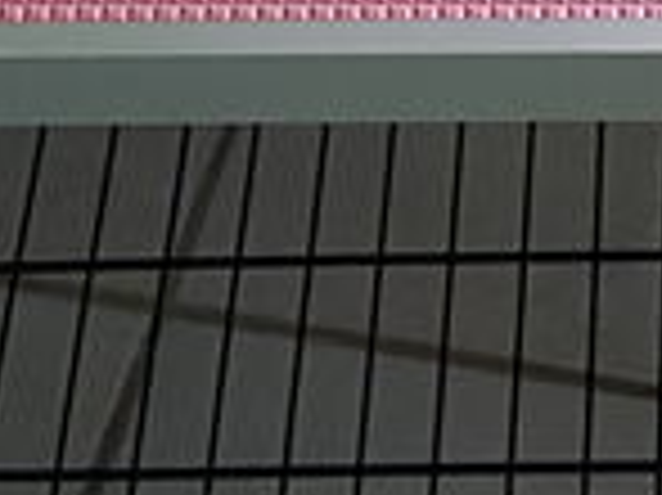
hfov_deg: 10.9
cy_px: -446
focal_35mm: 177
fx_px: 3382
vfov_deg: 8.0
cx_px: 878
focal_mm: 4.3
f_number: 1.7
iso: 200
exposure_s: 1/50
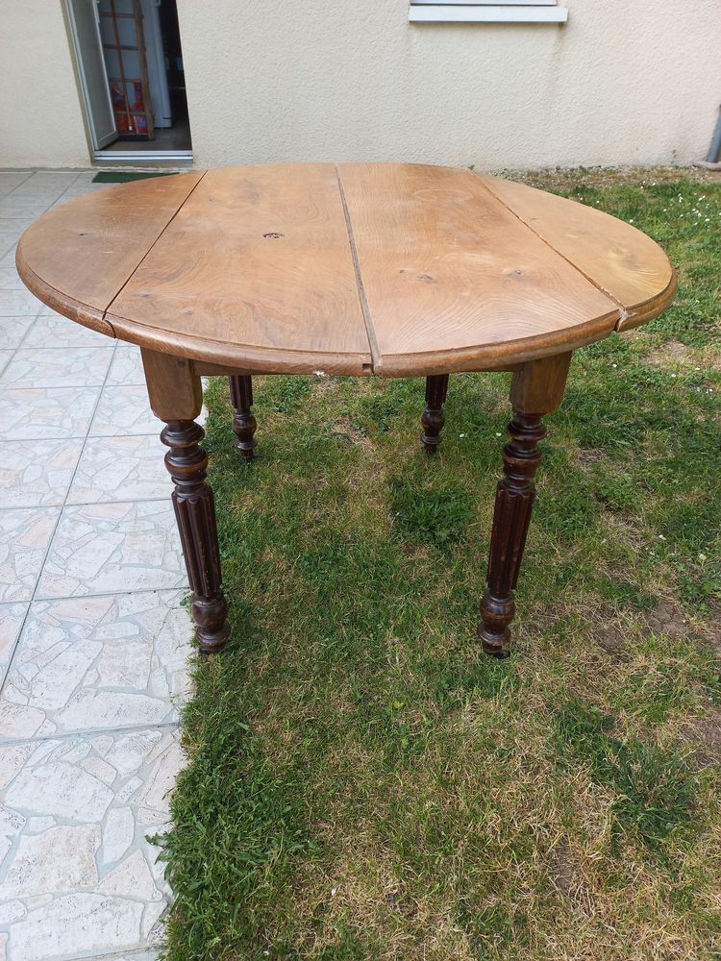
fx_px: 694
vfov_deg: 69.4
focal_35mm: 25
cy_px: 480
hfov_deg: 54.9
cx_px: 360
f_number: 1.8
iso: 50
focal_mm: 4.6
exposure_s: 1/100
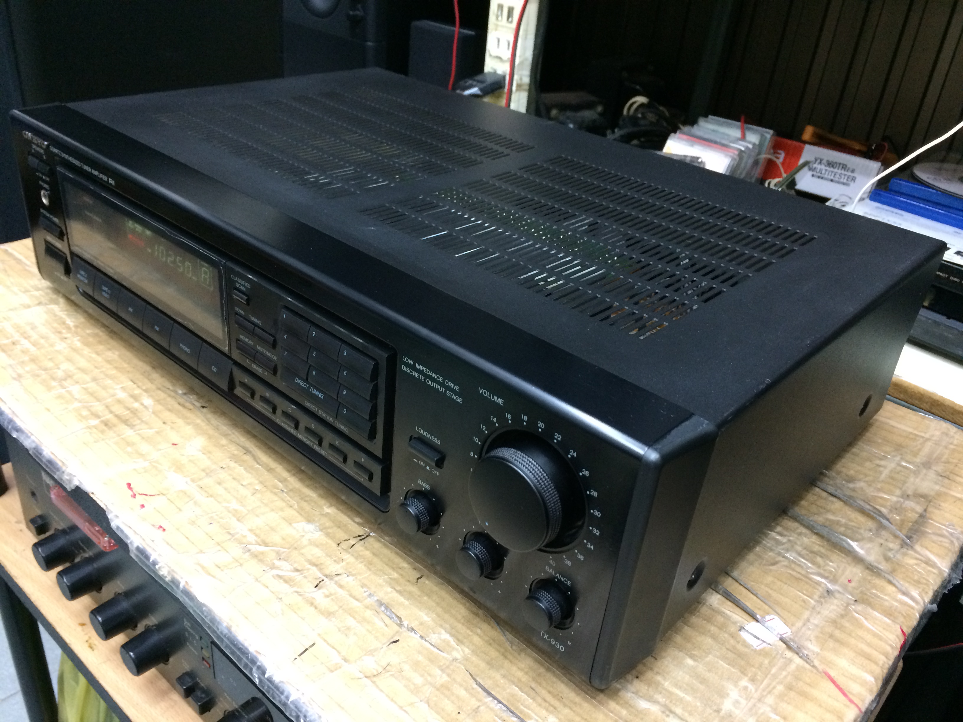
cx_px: 482
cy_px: 361
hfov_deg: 61.7
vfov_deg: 48.2
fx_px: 807
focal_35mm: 29
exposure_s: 1/33
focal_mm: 4.15
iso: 320
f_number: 2.2
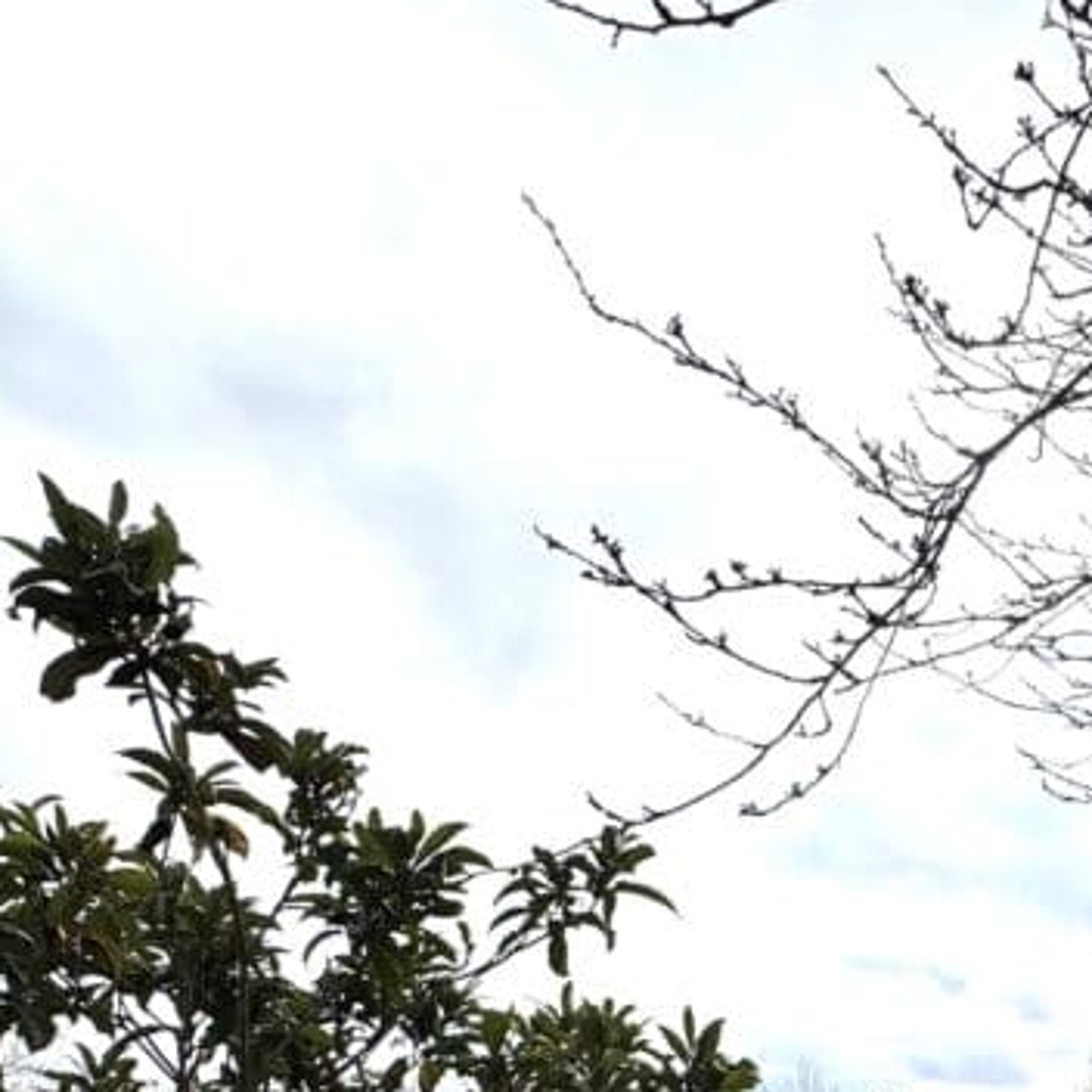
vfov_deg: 40.1
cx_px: 990
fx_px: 1285
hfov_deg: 42.2
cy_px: 1104
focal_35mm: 36
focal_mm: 2.22
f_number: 2.2
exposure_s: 1/2674
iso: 50
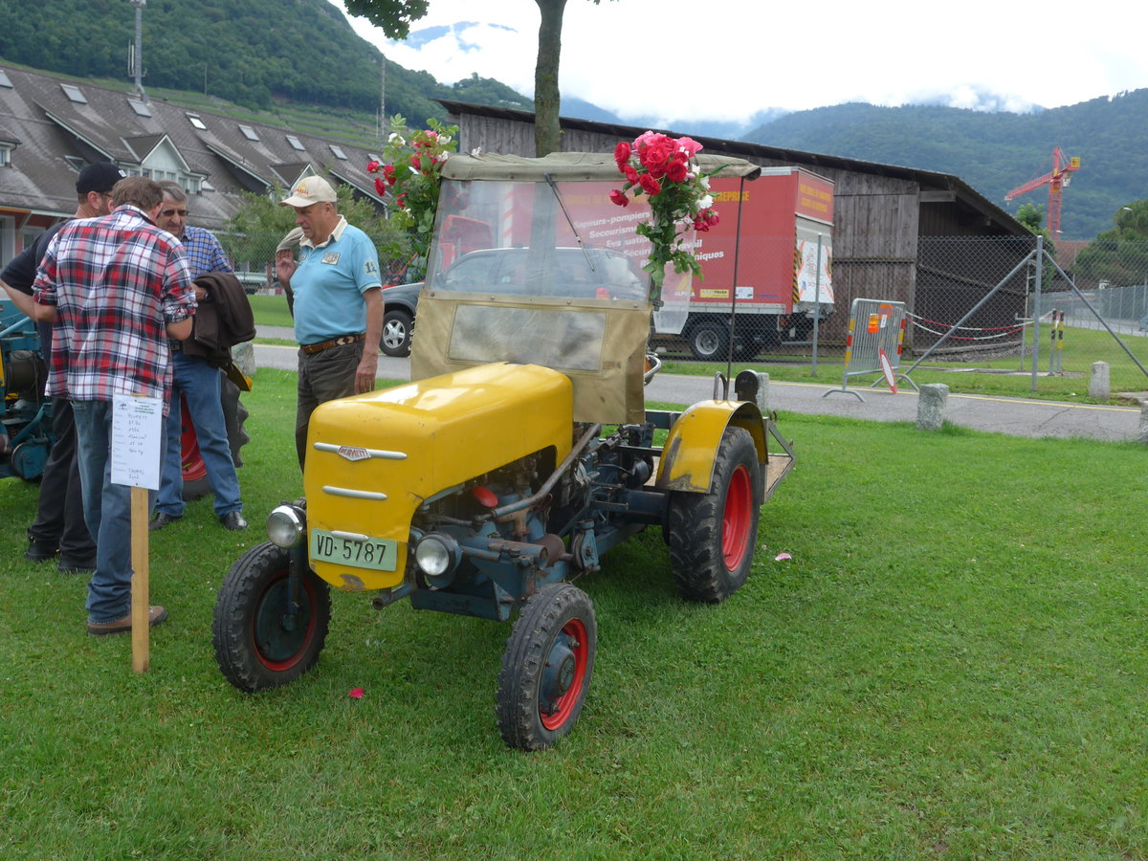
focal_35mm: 36
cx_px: 574
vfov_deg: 39.7
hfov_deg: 51.4
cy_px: 430
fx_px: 1194
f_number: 2.8
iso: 80
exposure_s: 1/500
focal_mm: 7.5
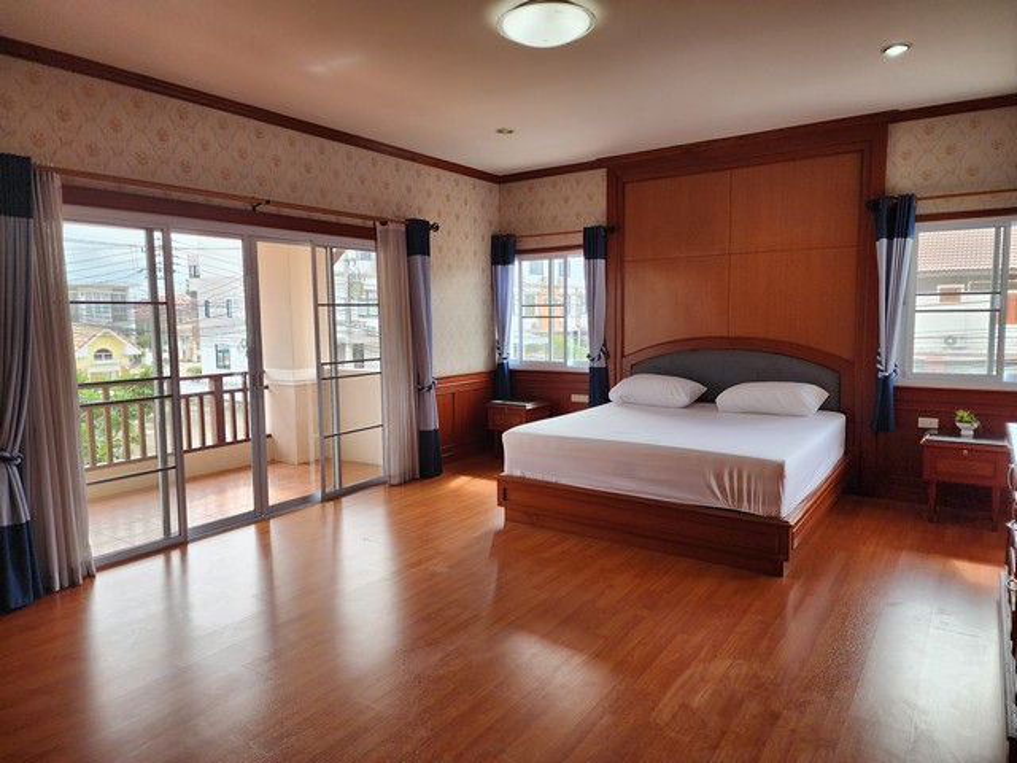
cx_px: 508
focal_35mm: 23
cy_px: 382
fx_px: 676
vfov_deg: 58.9
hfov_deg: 73.9
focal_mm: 6.4
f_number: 1.8
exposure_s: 1/180
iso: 40
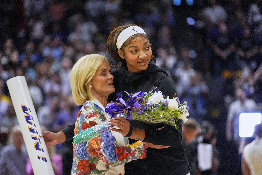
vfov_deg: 8.8
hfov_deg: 13.2
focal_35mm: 156
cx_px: 131
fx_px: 1135
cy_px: 88
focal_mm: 156
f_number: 2.8
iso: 5000
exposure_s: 1/2500
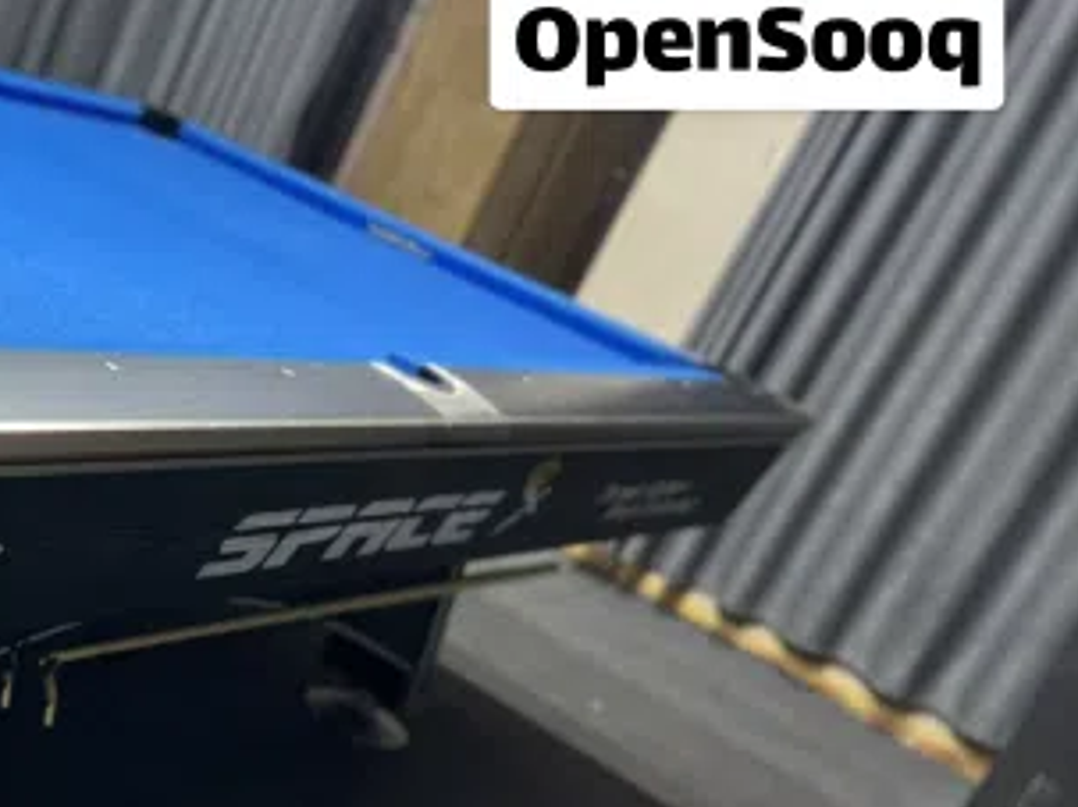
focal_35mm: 55
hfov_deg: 31.7
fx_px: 1712
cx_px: -46
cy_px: 622
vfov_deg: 26.2
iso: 400
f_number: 1.6
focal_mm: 5.1
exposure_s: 1/33
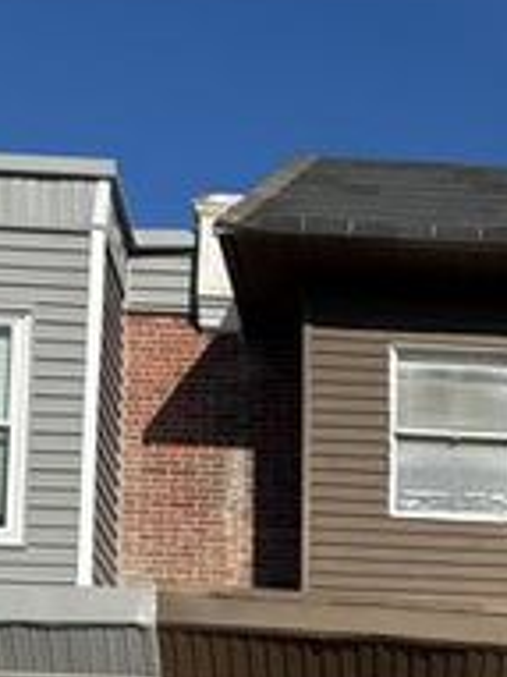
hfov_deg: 16.8
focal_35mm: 84
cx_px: 613
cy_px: 902
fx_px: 1642
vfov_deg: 21.0
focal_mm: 6.76
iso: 80
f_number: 1.78
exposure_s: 1/6173
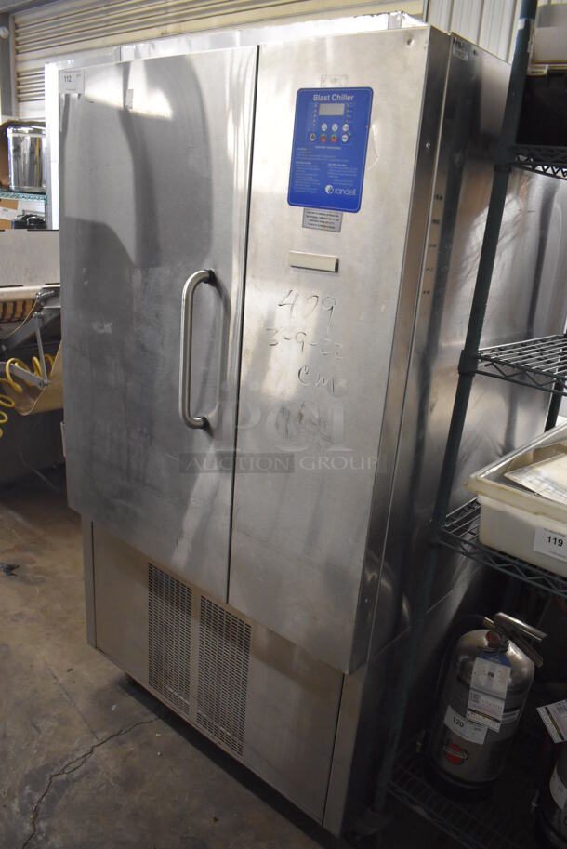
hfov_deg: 48.0
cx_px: 284
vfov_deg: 67.3
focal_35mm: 27
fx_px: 637
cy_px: 424
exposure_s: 1/125
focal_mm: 18
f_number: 3.5
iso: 2500
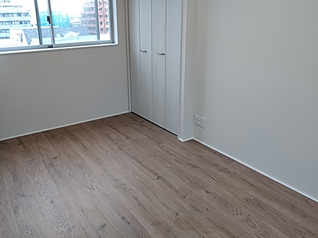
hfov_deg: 56.5
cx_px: 134
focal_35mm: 32
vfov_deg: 44.0
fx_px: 294
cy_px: 98
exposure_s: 1/33.3
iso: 92
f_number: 2.2
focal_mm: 3.46
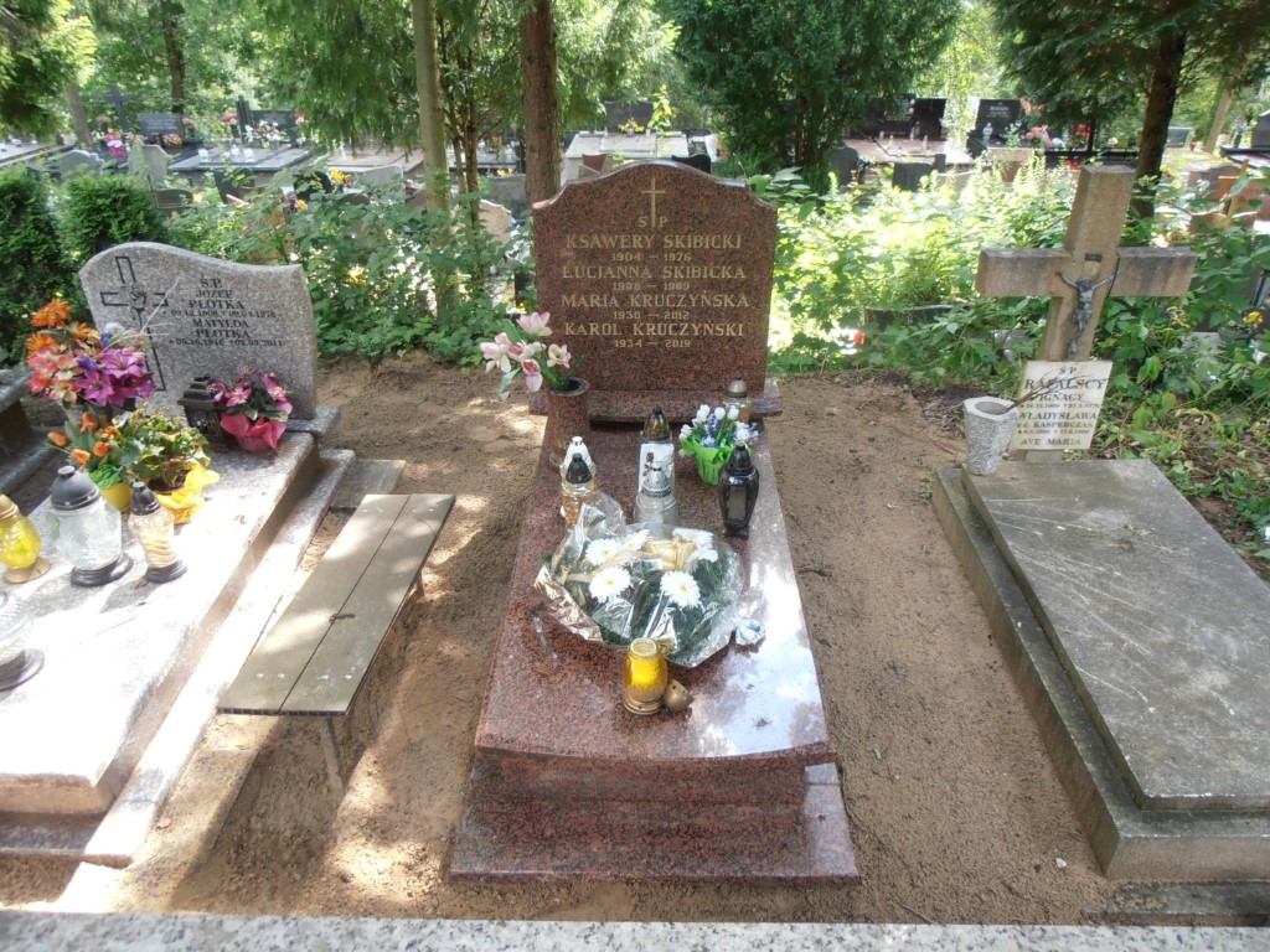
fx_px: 881
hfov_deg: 71.6
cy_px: 476
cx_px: 635
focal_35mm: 24
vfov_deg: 56.8
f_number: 3
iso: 80
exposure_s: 1/40
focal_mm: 4.2
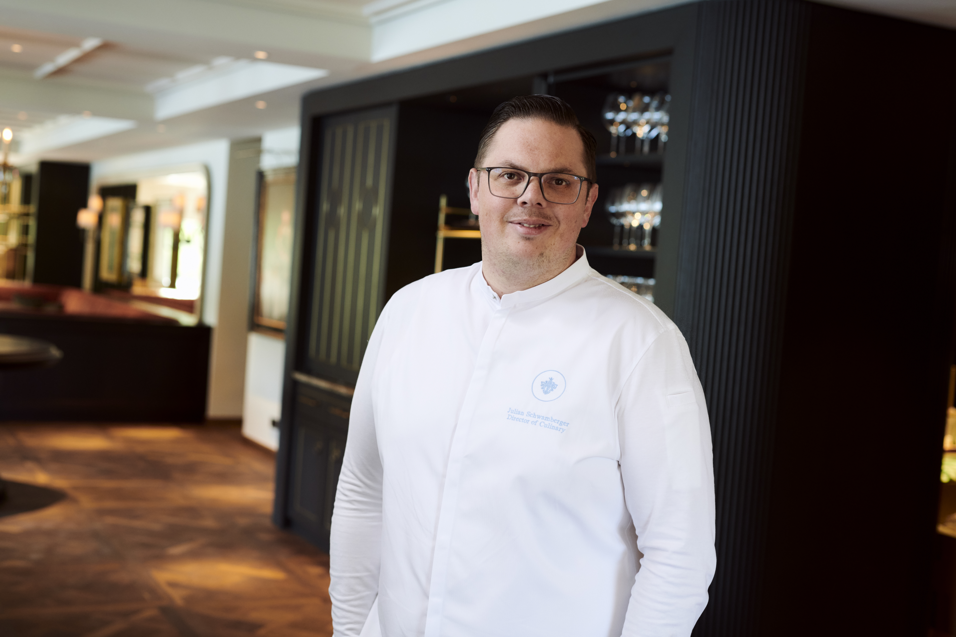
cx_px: 478
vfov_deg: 27.0
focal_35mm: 50
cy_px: 318
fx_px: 1328
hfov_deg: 39.6
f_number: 4
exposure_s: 1/100
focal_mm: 50
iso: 800
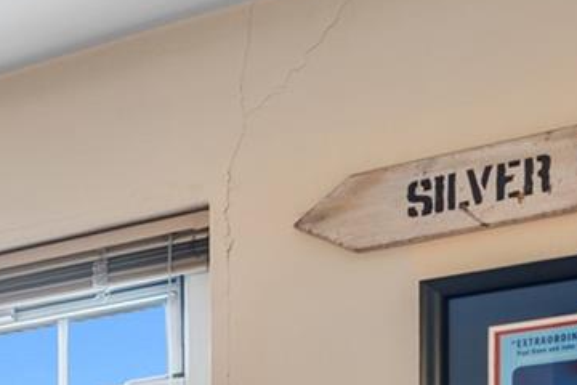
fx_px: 1458
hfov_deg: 15.0
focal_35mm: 91
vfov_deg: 12.7
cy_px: 817
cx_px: -758
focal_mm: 16
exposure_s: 1/2
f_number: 8
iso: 100
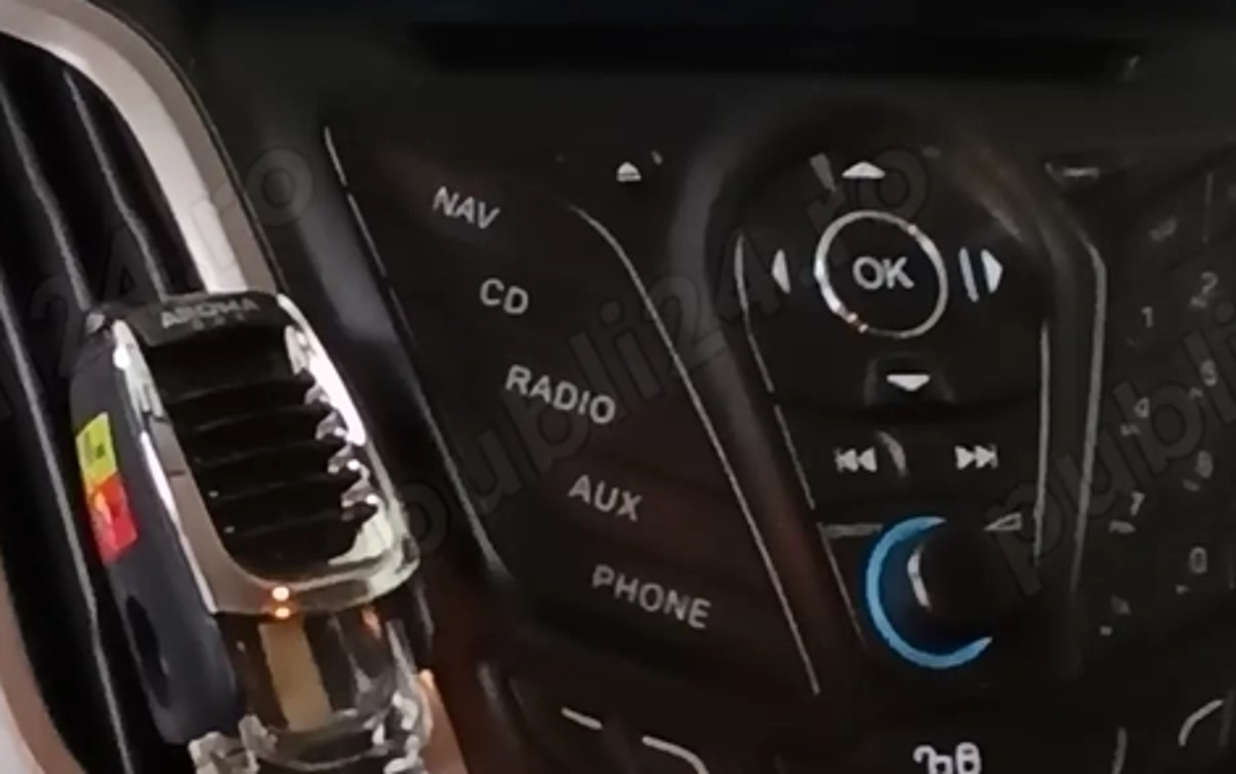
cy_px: 499
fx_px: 1618
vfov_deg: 26.8
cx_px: 339
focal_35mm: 48
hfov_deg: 40.8
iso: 817
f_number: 2.2
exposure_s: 1/14.3
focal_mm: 1.65
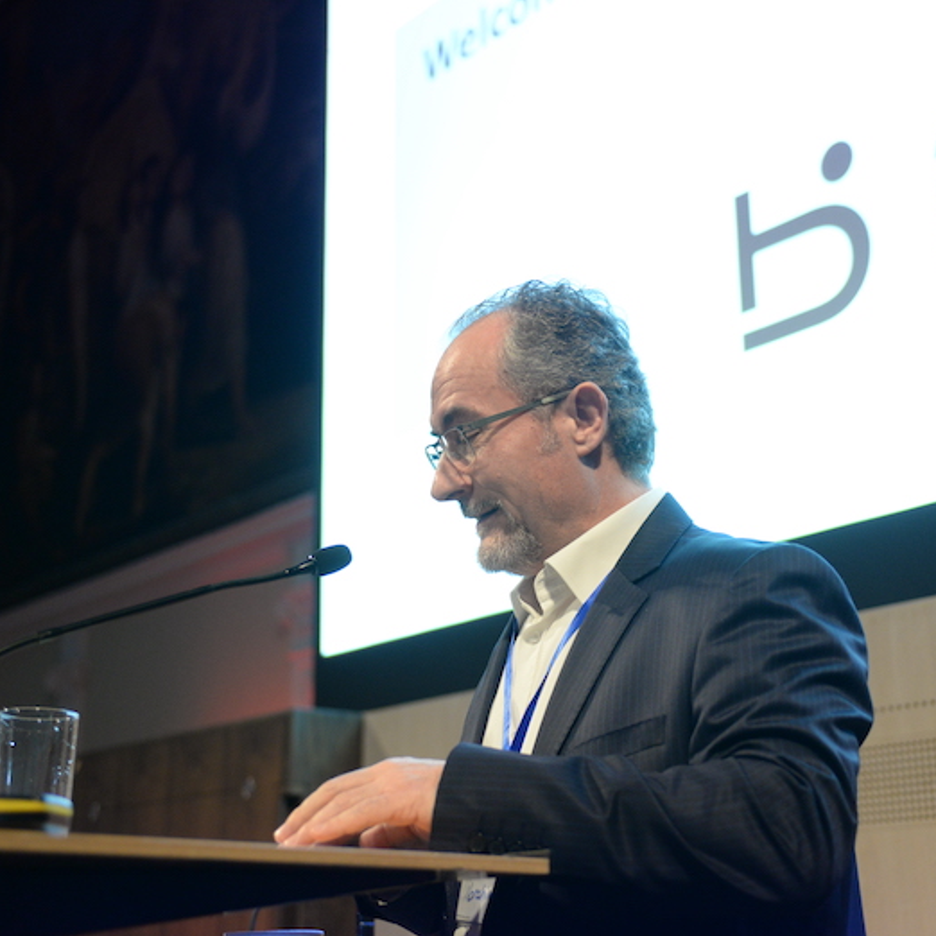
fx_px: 1652
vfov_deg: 31.6
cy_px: 465
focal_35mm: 54
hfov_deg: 31.6
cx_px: 520
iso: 2000
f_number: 2.8
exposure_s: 1/125
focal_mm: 42
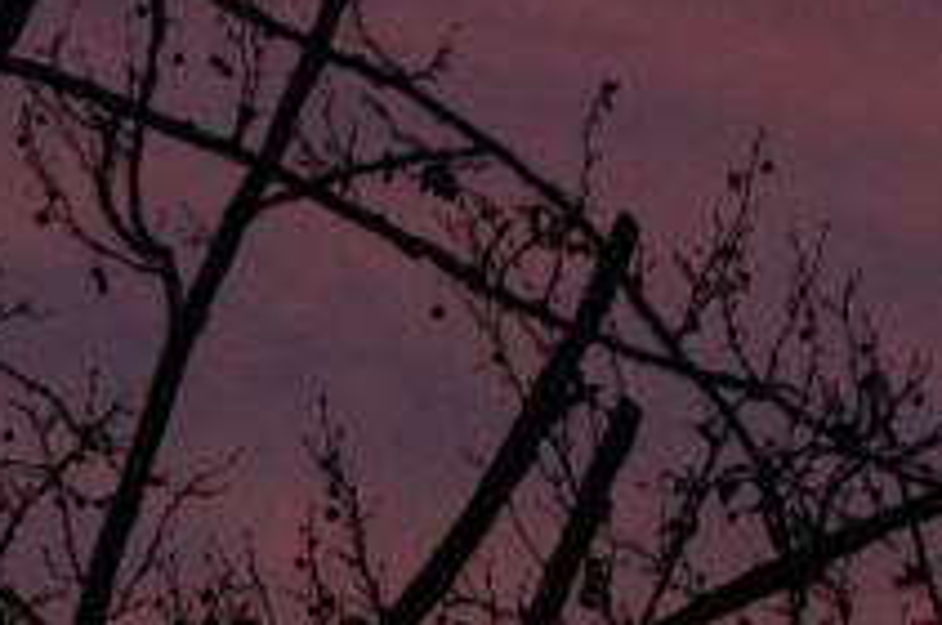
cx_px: 330
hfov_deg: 3.5
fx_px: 15232
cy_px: 824
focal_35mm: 583
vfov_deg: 2.3
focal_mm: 80
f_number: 2.8
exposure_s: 1/125
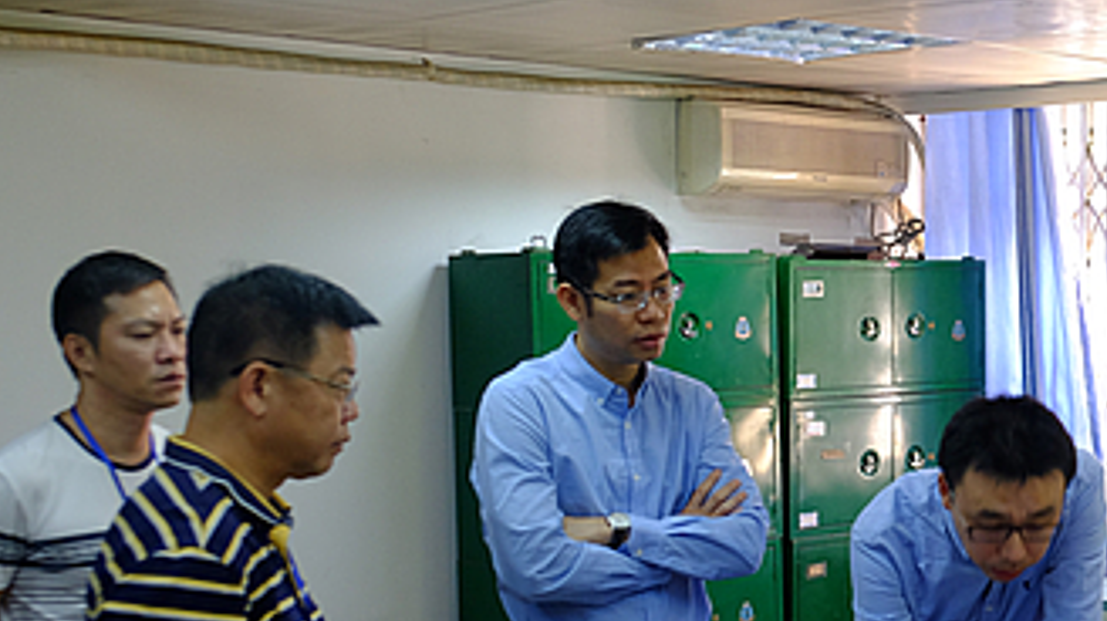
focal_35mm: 69
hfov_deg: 29.5
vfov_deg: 17.4
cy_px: 456
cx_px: 965
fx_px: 2024
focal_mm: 24.3
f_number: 4
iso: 800
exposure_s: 1/38
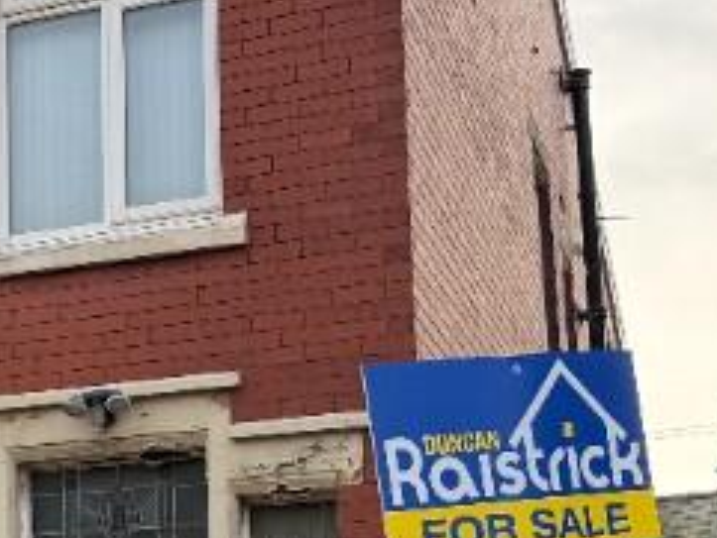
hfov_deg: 18.1
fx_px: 2114
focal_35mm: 102
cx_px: -193
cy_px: 464
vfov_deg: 14.4
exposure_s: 1/920
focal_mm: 6.76
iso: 80
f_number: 1.78
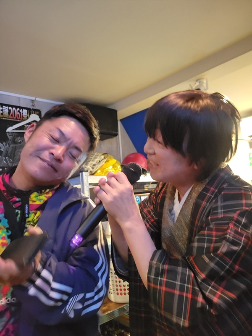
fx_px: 252
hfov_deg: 53.1
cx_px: 126
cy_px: 168
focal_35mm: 26
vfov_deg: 67.3
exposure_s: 1/20
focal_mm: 5.4
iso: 1250
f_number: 1.8
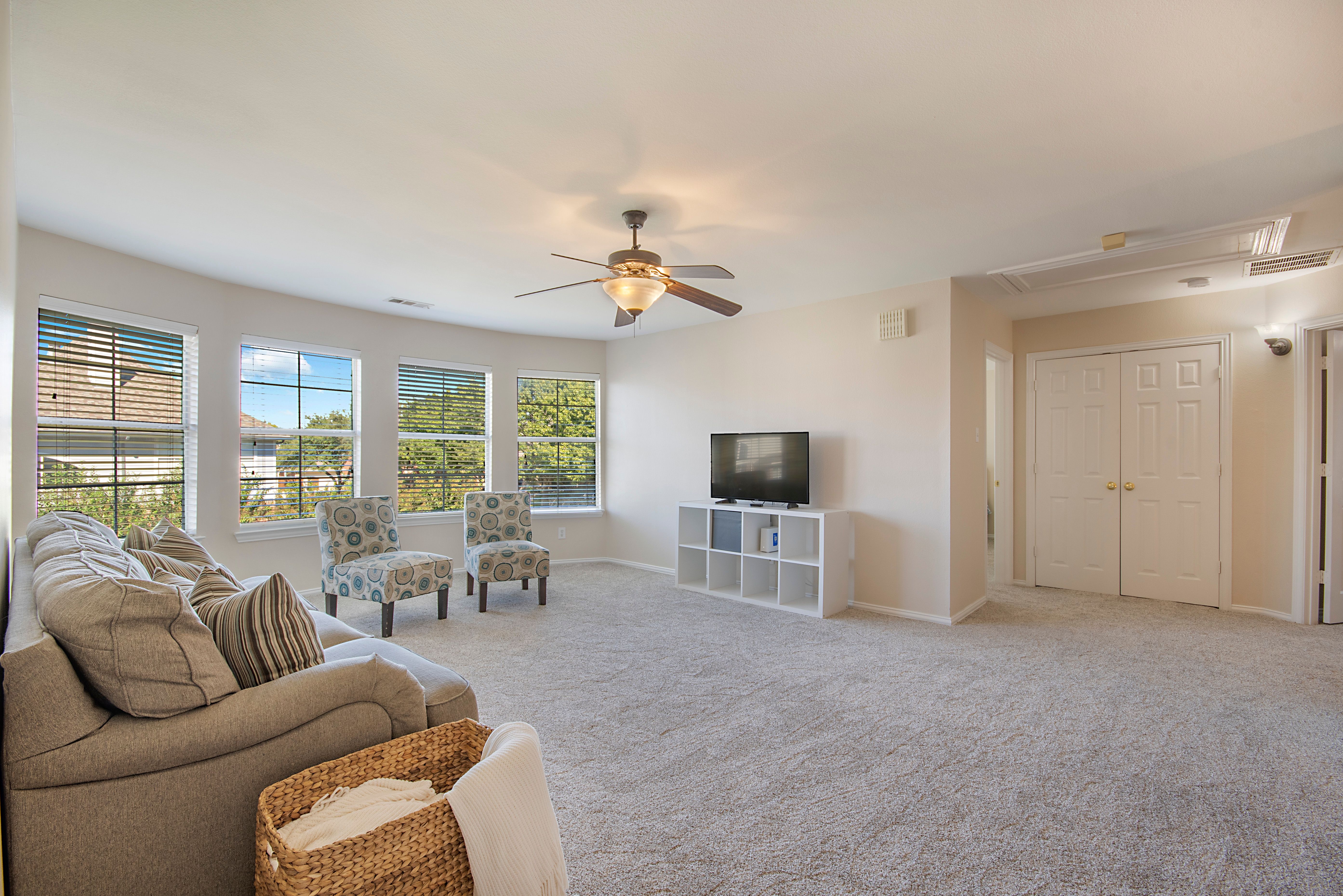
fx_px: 560
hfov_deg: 100.4
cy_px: 448
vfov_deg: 77.3
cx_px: 672
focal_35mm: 15
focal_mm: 10
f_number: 11
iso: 100
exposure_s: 1/50
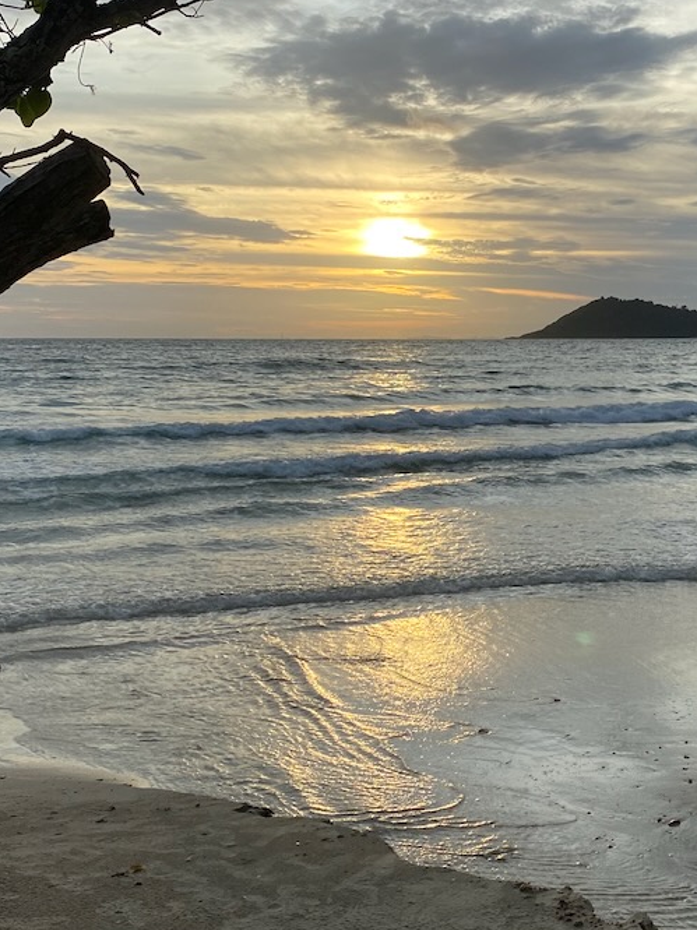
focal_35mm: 50
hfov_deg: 28.7
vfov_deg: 38.2
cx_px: 508
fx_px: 1343
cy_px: 452
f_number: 1.8
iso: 32
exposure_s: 1/1447
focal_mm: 4.25
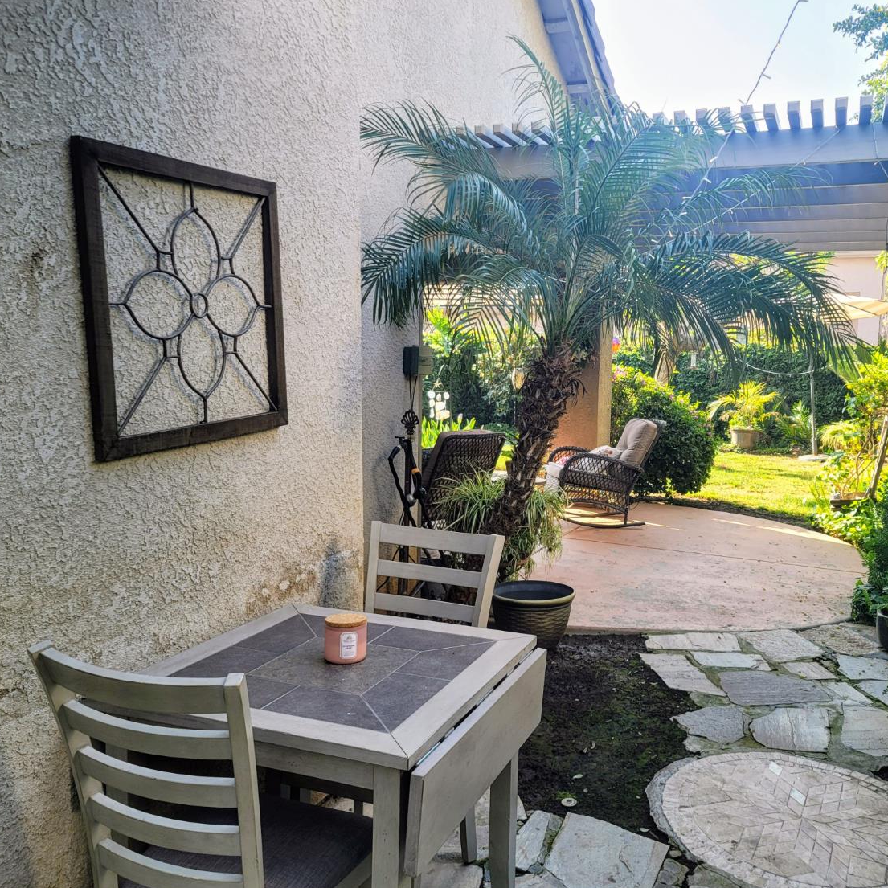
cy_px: 449
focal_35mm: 30
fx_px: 871
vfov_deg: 54.0
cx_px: 517
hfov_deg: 53.8
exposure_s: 1/120
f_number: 1.8
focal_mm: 7
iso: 25
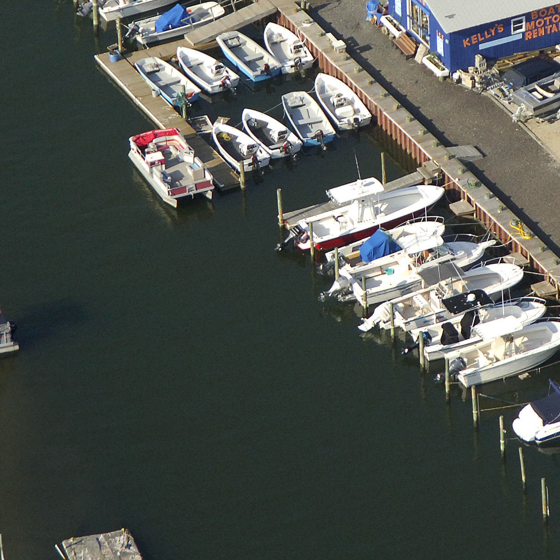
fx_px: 7358
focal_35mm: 402
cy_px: 84
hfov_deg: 4.4
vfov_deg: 4.4
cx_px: 398
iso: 400
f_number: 7.1
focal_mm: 90
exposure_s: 1/1000
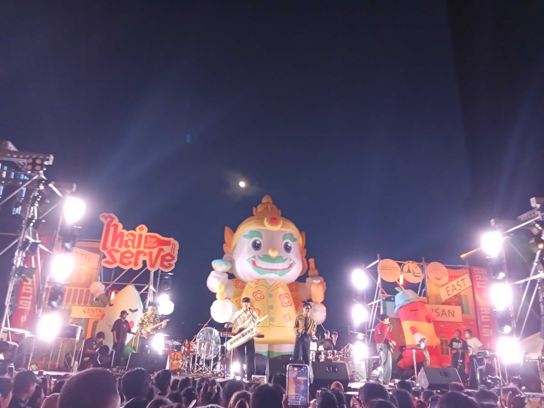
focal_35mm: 27
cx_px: 272
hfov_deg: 65.3
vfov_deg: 51.3
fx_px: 424
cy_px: 204
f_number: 2
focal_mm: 2.79
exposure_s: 1/33.3
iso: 300
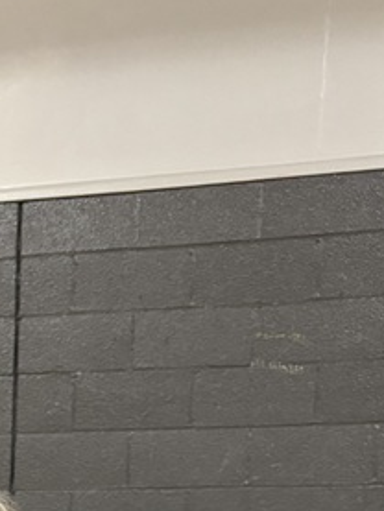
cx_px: -238
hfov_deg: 14.1
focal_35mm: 96
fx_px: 1419
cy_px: 810
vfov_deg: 17.8
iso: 250
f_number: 1.6
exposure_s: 1/60
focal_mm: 5.96
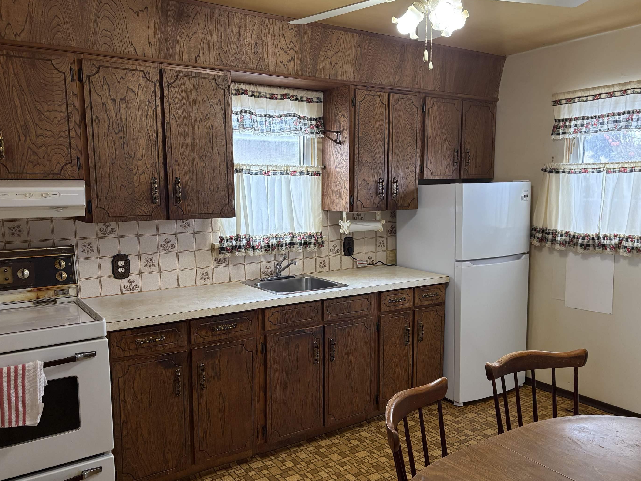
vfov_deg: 48.2
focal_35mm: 29
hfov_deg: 61.6
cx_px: 310
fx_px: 537
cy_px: 255
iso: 200
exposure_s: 1/120
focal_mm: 5.96
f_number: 1.6
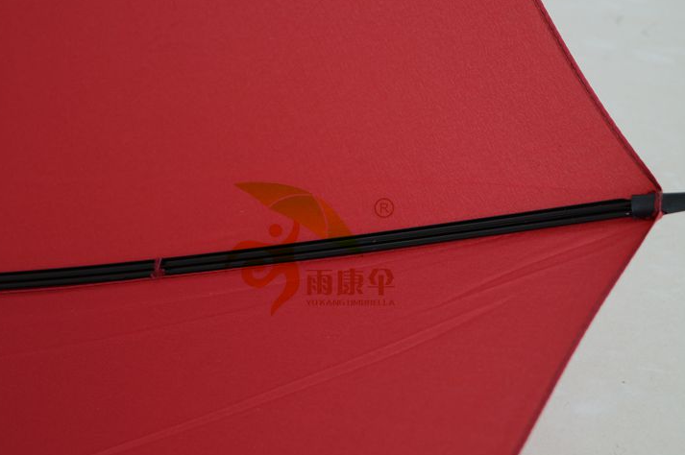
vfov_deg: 14.7
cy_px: 249
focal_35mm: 93
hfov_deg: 22.0
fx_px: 1760
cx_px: 309
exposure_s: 1/100
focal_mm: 55
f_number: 5.6
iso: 250
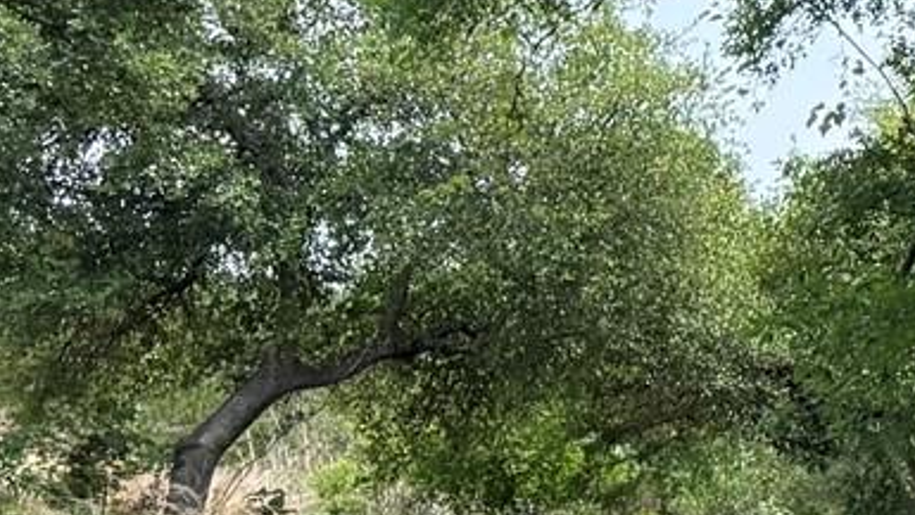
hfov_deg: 12.8
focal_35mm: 139
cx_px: 2011
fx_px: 3374
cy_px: 5
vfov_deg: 8.7
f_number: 1.78
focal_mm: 6.76
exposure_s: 1/1770
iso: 100
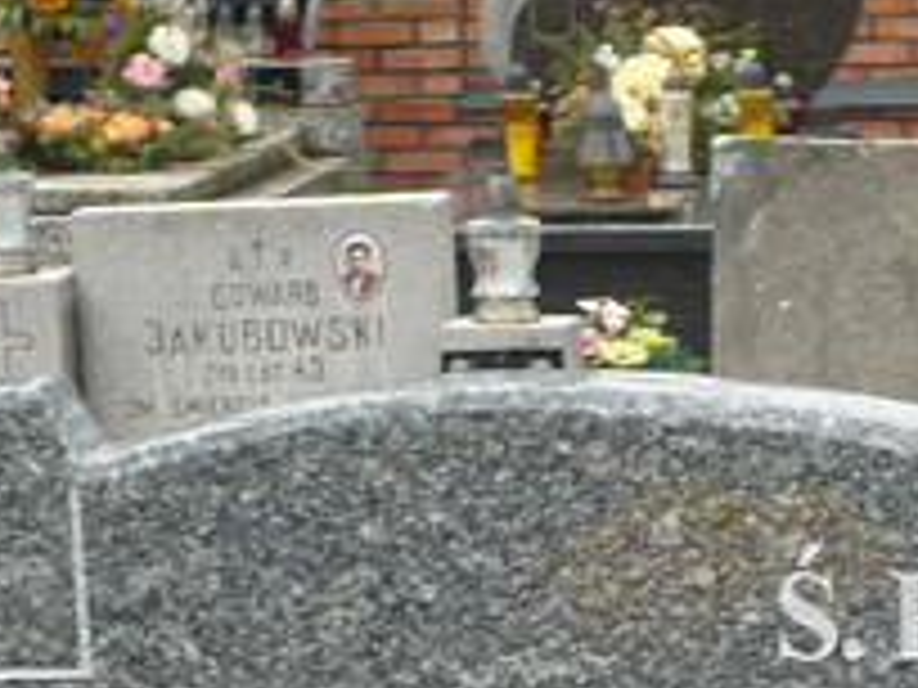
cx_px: 792
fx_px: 4164
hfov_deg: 12.5
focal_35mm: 157
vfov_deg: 9.2
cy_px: 1057
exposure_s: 1/40
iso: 100
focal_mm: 8.3
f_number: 3.4
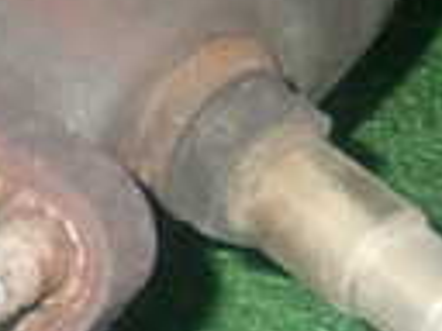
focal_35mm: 206
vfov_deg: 7.2
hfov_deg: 9.6
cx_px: 159
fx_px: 2630
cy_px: -52
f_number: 9
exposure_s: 1/40
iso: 800
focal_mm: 7.84
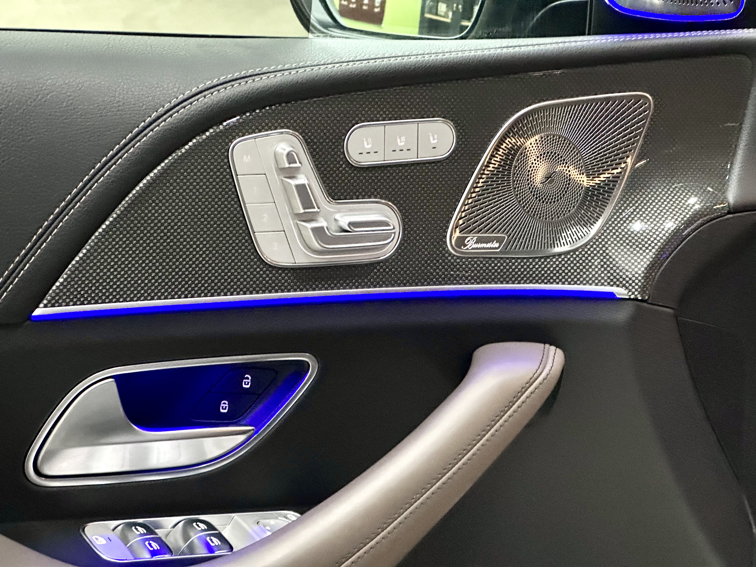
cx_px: 378
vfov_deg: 19.1
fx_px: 1682
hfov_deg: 25.3
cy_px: 284
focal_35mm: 77
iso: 1600
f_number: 2.8
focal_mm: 9
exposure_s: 1/25
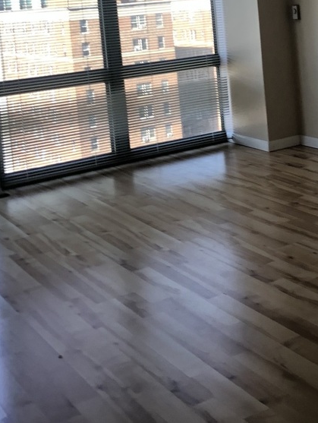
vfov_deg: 29.4
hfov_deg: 23.1
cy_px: 15
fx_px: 758
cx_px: 281
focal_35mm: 62
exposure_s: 1/120
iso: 50
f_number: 2.2
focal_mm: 2.87
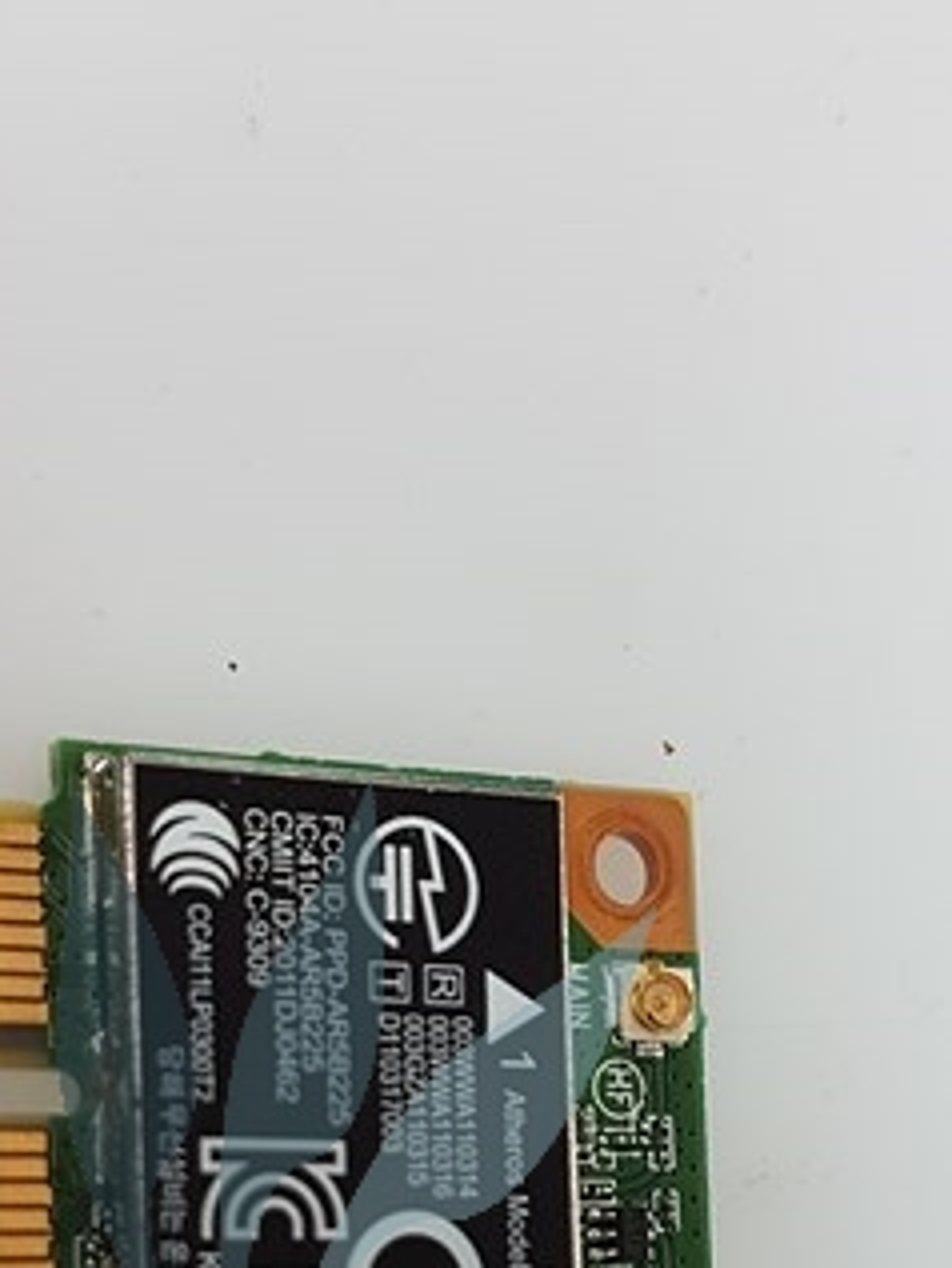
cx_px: 464
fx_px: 2309
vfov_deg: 29.2
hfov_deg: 23.3
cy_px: 1184
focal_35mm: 63
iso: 64
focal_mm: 4.2
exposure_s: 1/100
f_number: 1.7
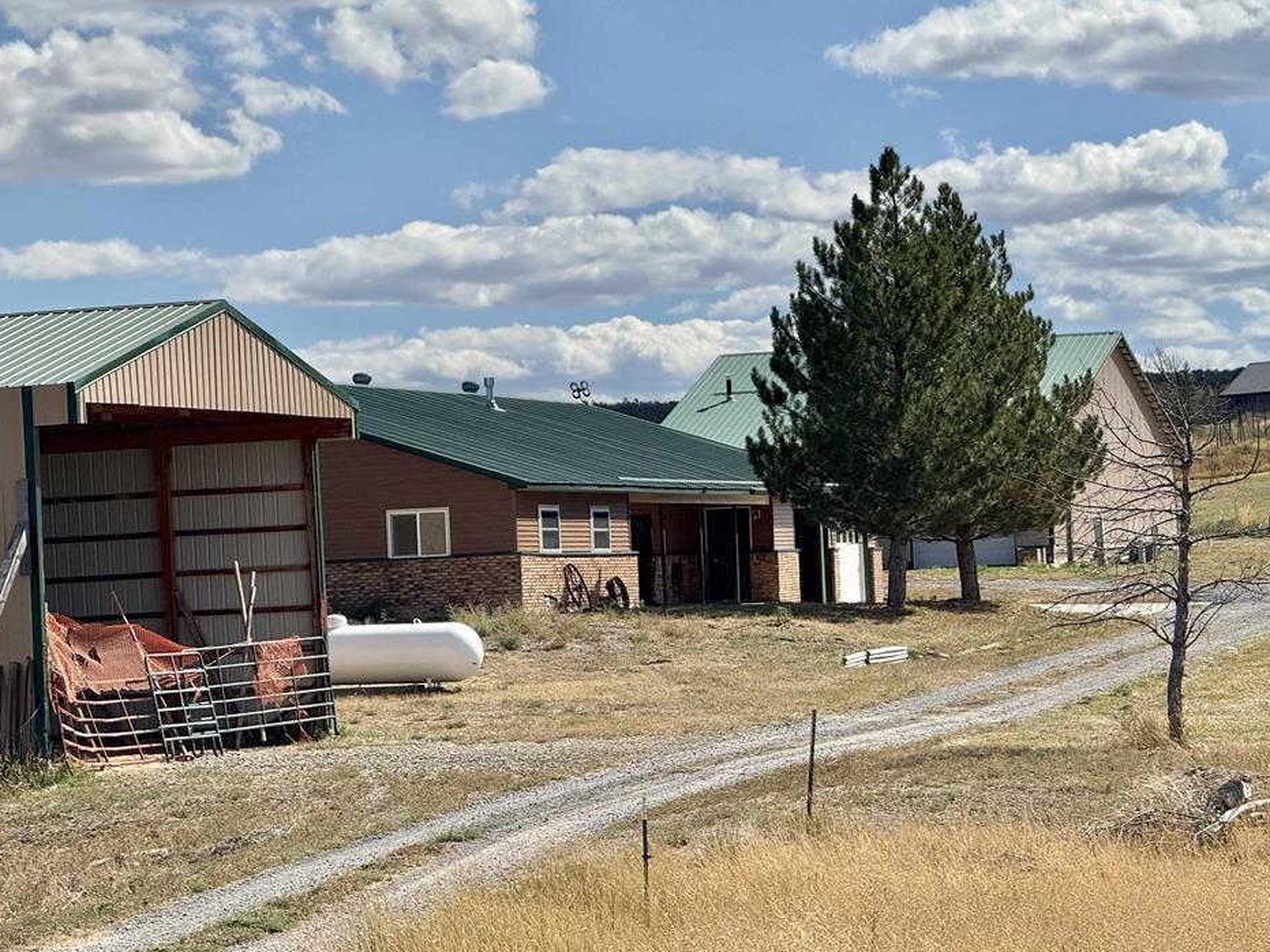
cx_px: 640
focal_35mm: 132
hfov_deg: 14.9
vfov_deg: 11.2
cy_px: 479
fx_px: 4842
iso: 50
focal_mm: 15.66
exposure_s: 1/3195
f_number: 2.8
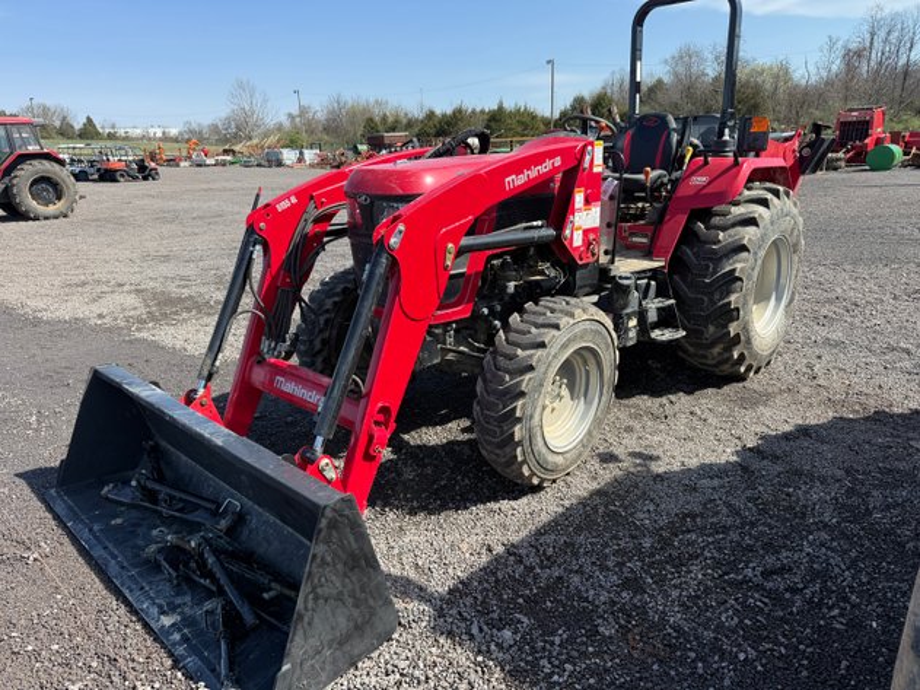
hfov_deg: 71.6
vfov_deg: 56.8
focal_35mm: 24
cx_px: 460
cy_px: 345
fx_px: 638
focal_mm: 6.76
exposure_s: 1/1727
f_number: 1.78
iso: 80
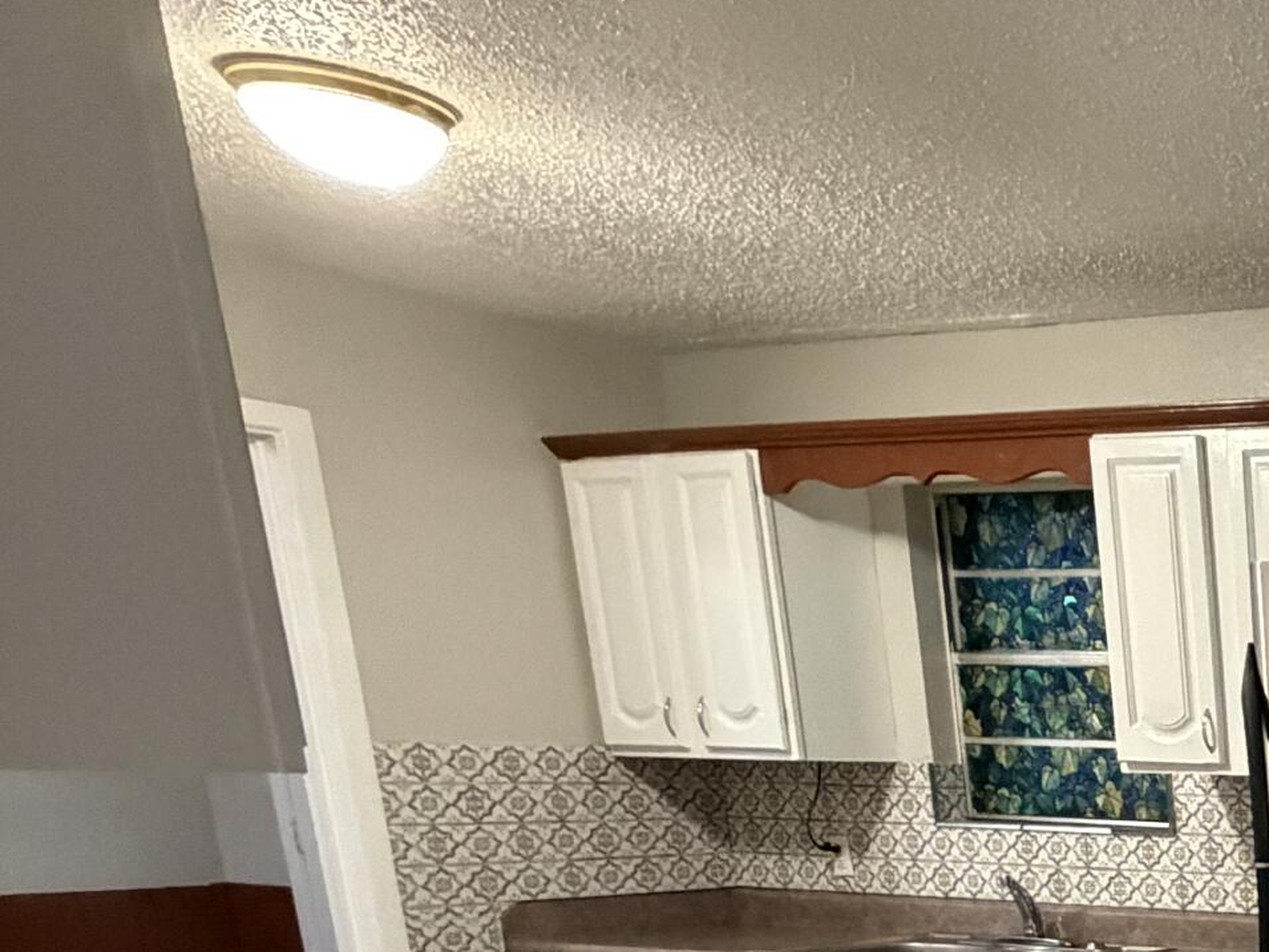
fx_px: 1613
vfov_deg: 28.3
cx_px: 1876
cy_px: 1167
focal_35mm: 44
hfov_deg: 28.7
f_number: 2.2
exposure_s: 1/60
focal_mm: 2.22
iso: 1000
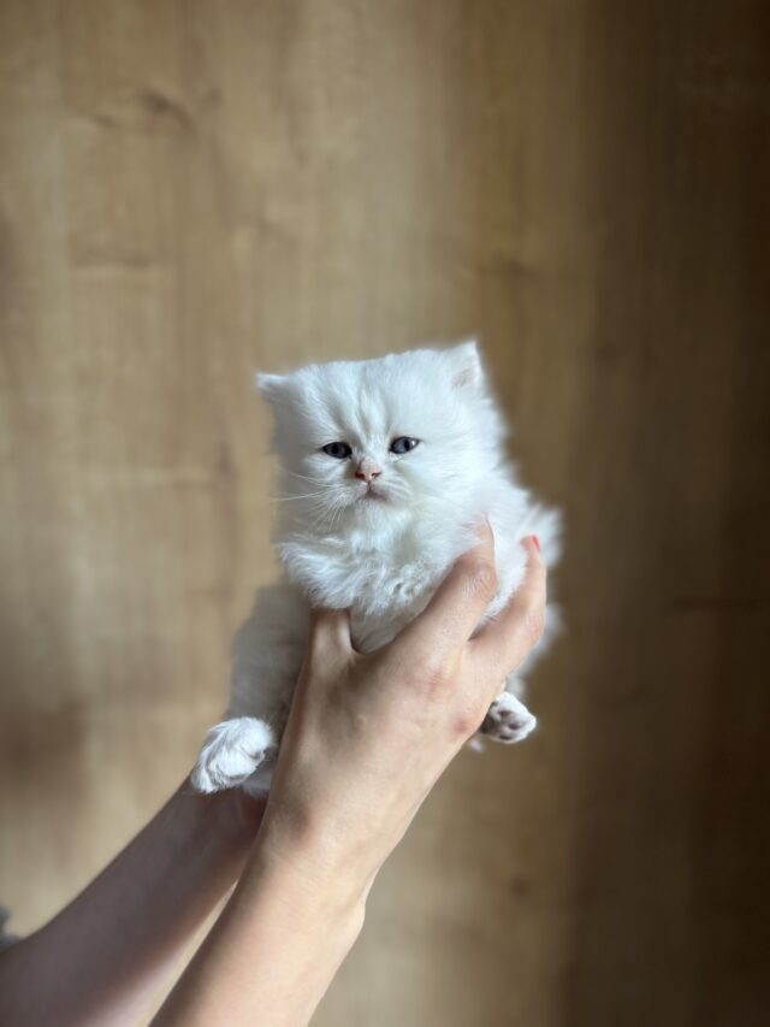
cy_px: 514
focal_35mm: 24
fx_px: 712
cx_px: 385
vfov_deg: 71.6
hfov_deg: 56.8
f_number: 1.78
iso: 250
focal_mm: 6.76
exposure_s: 1/60
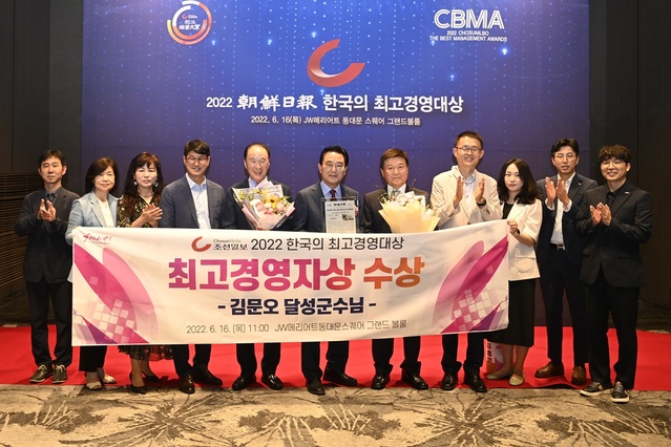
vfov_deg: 42.3
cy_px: 224
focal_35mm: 31
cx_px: 336
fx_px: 578
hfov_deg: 60.3
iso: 2000
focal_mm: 31
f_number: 2.8
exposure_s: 1/200
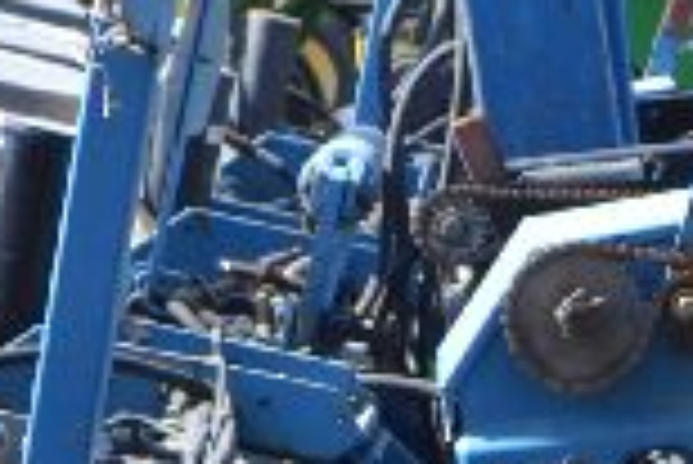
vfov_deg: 7.3
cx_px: 652
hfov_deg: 11.4
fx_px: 3449
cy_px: 1052
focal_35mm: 179
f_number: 5.6
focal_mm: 18
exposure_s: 1/125
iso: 100
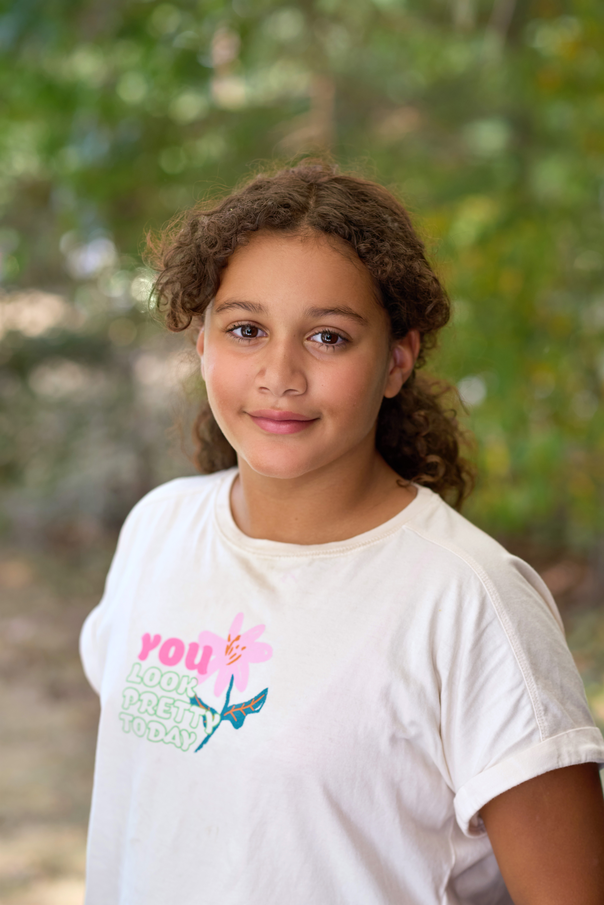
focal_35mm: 85
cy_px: 452
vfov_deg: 23.9
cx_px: 302
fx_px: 2137
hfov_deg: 16.1
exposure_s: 1/320
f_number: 3.5
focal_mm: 85
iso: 250
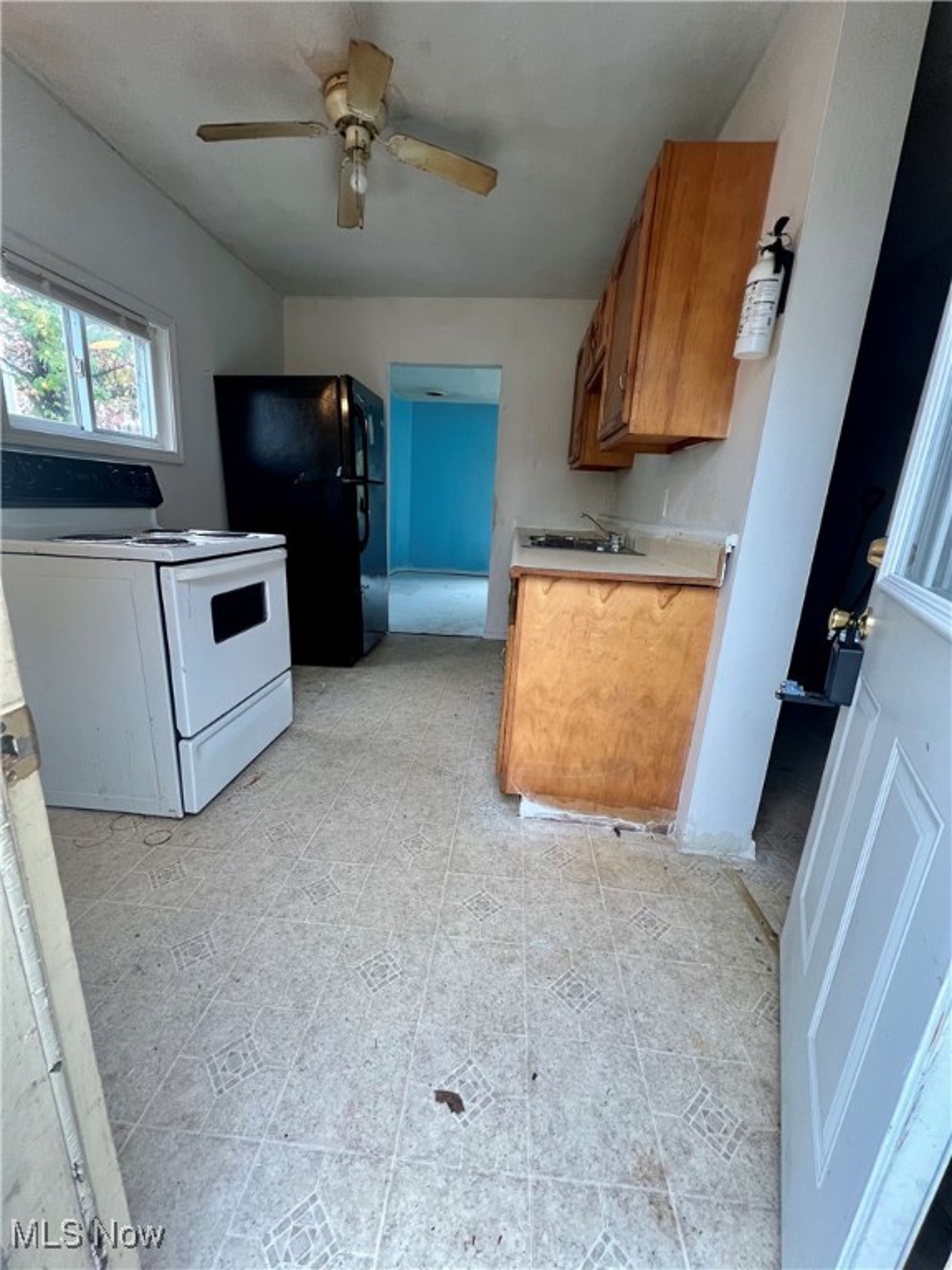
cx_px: 476
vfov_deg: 106.2
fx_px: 477
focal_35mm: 13
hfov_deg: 89.9
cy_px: 635
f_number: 1.8
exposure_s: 1/120
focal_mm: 1.57
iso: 160
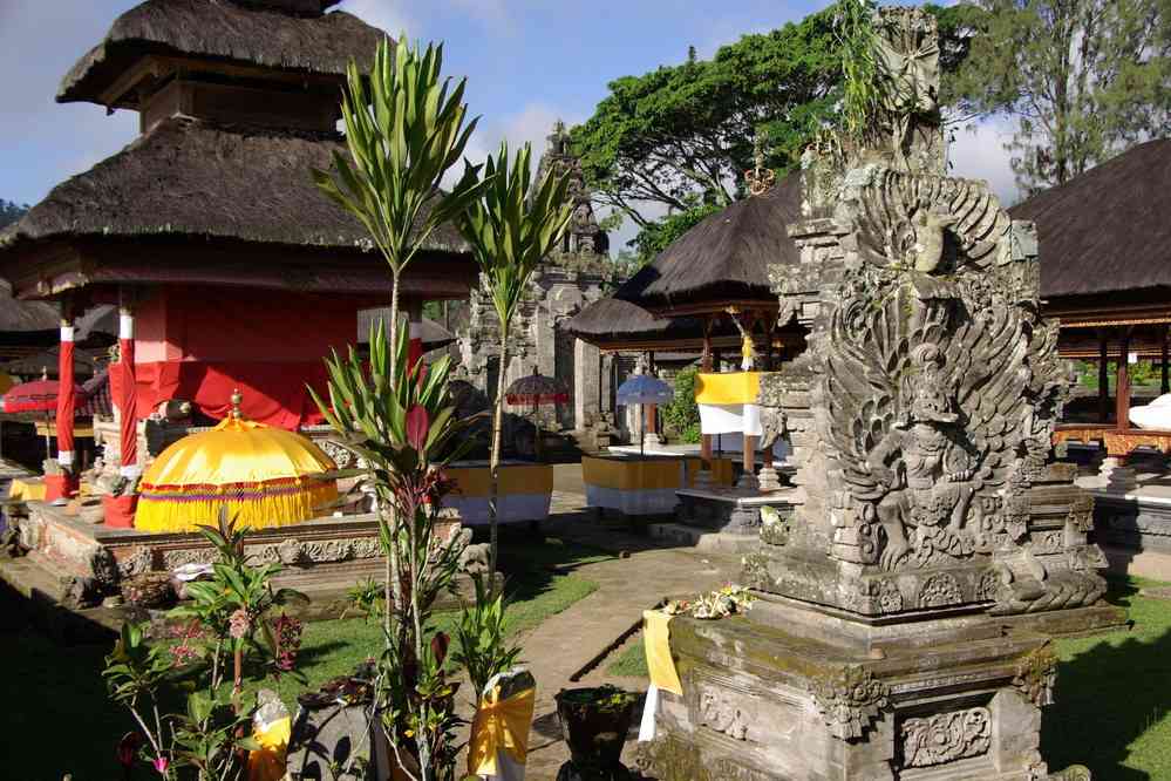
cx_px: 586
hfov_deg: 48.1
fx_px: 1312
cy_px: 390
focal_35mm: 40
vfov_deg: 33.1
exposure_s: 1/180
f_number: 6.7
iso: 100
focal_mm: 26.9
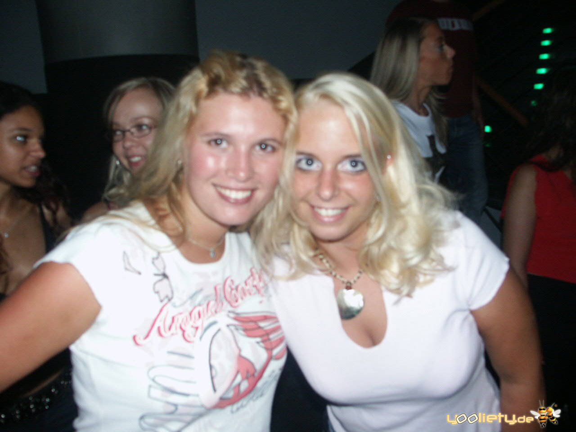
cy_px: 216
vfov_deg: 48.2
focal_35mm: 29
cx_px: 288
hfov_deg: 61.7
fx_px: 483
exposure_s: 1/45
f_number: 2.8
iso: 200
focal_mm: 7.54
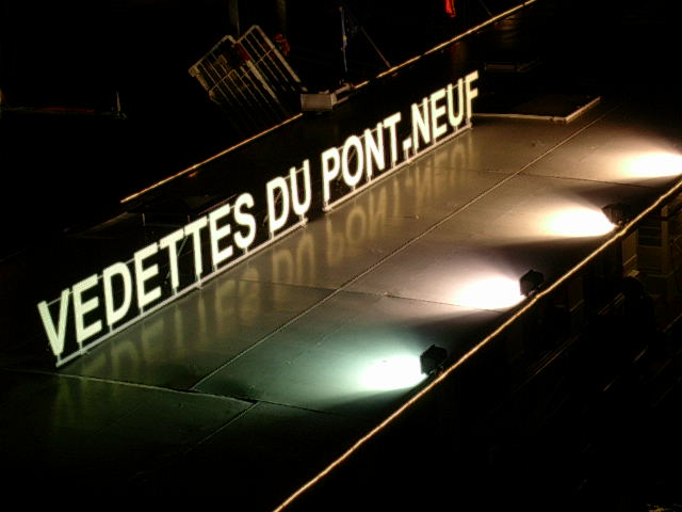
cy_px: 256
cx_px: 341
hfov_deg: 17.7
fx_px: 2187
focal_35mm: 111
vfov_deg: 13.3
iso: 70
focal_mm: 16.8
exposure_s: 1/5.4
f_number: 4.8
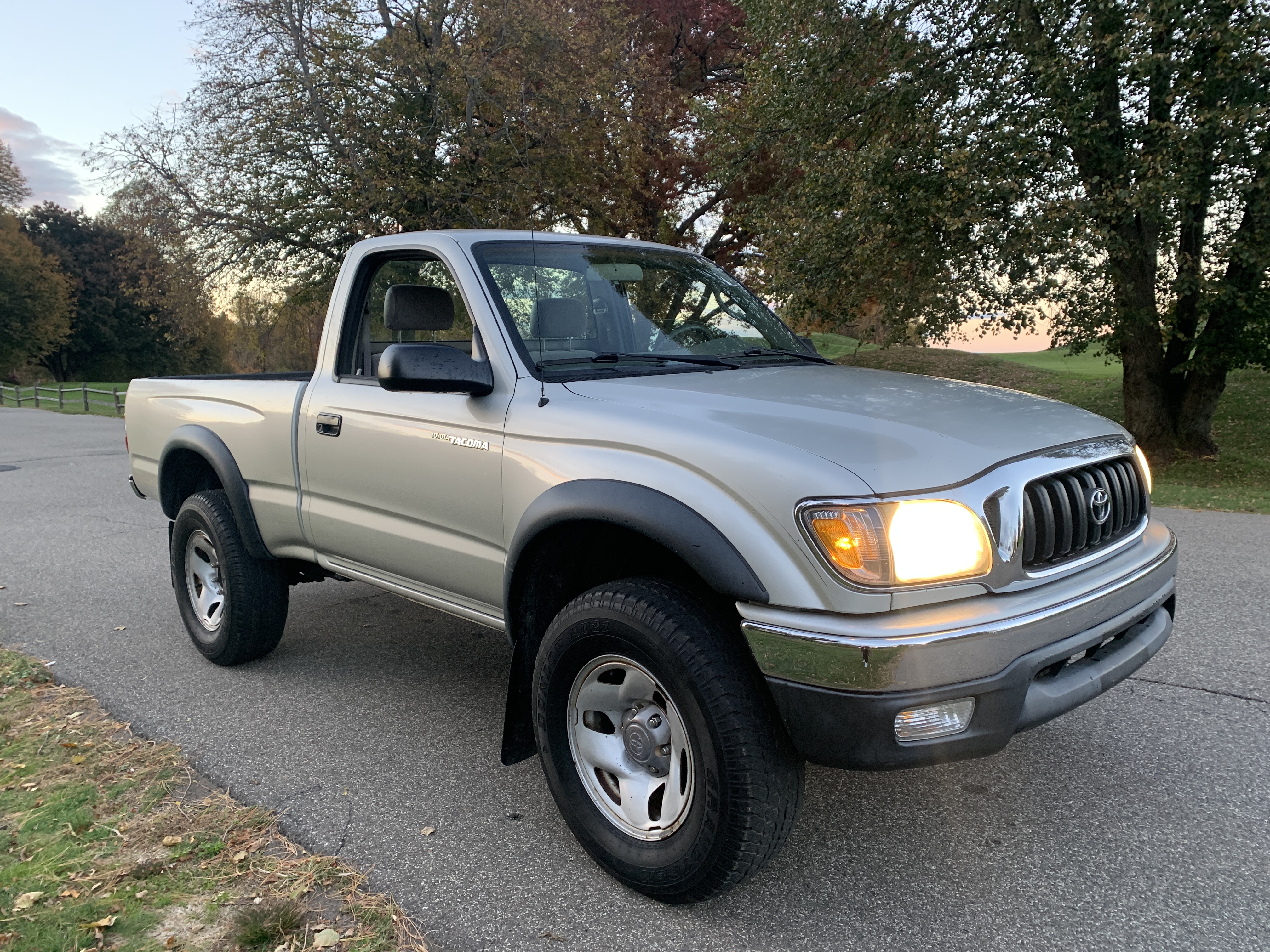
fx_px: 954
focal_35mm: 26
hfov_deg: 67.3
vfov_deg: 53.1
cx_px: 635
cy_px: 476
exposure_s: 1/76
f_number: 1.8
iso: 100
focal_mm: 4.25
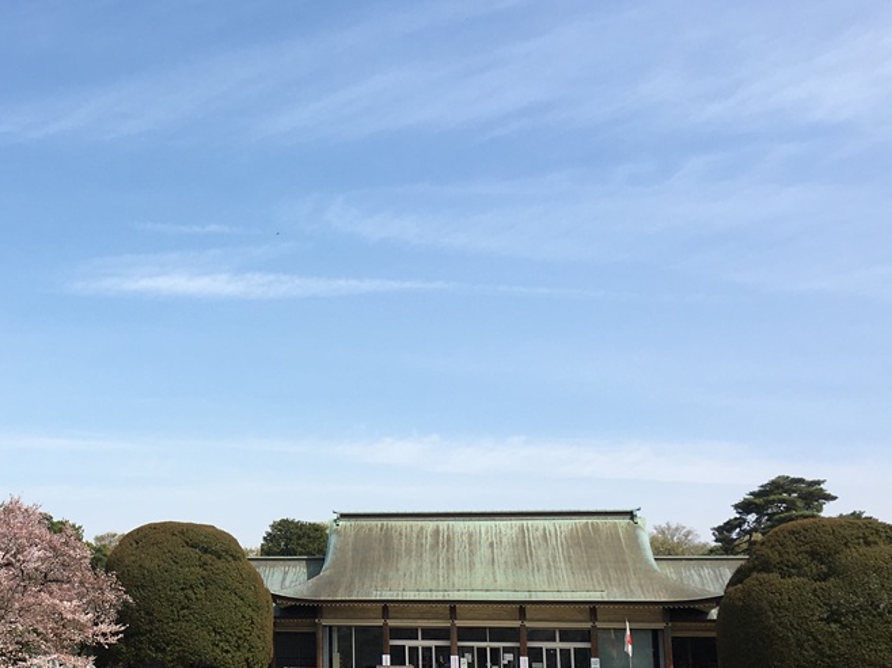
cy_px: 421
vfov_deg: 27.4
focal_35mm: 53
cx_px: 166
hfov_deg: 34.9
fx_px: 1365
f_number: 2.2
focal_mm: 4.15
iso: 25
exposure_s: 1/1637
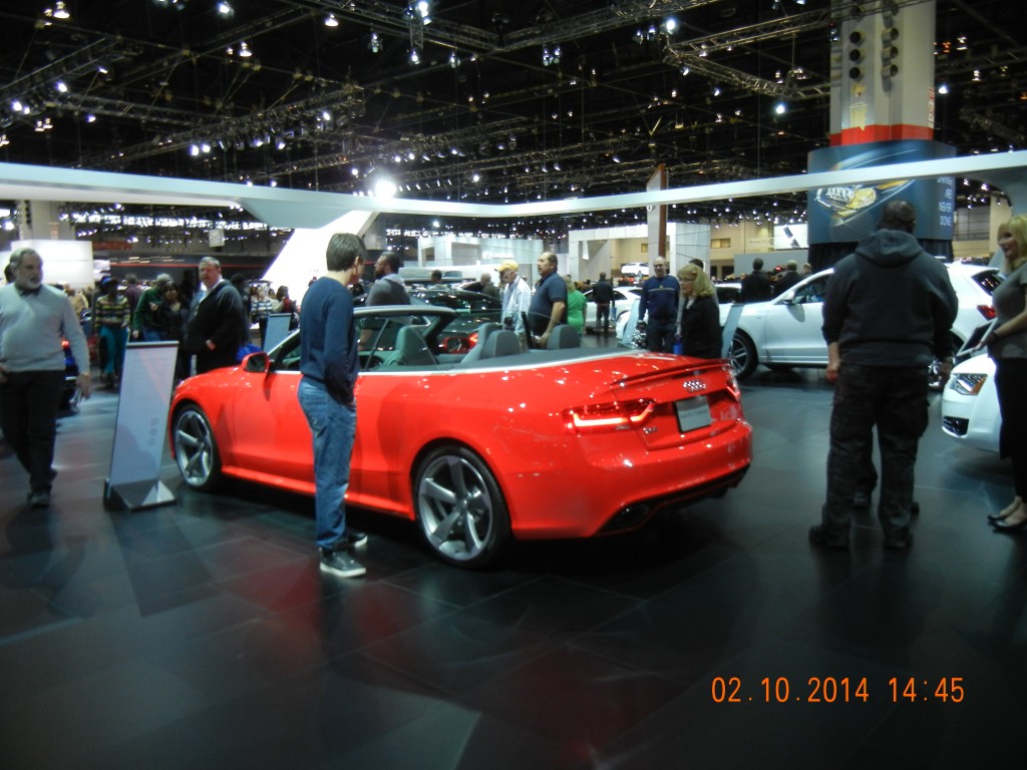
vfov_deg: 46.8
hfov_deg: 60.0
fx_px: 890
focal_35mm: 30
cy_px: 385
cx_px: 514
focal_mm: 5.4
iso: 306
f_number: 3.5
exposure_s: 1/55
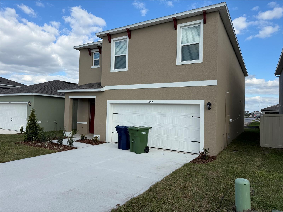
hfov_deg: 71.6
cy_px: 106
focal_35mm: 24
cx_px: 142
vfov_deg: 56.8
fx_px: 196
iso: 80
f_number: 1.78
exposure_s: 1/3425
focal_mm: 6.76
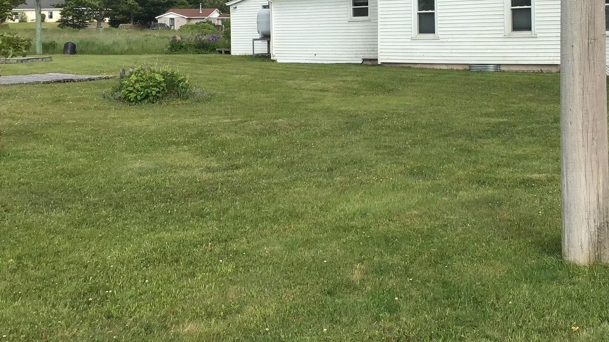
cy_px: 42
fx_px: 775
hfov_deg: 42.2
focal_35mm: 48
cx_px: 418
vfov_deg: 24.3
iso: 25
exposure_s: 1/1567
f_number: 2.4
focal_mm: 3.3
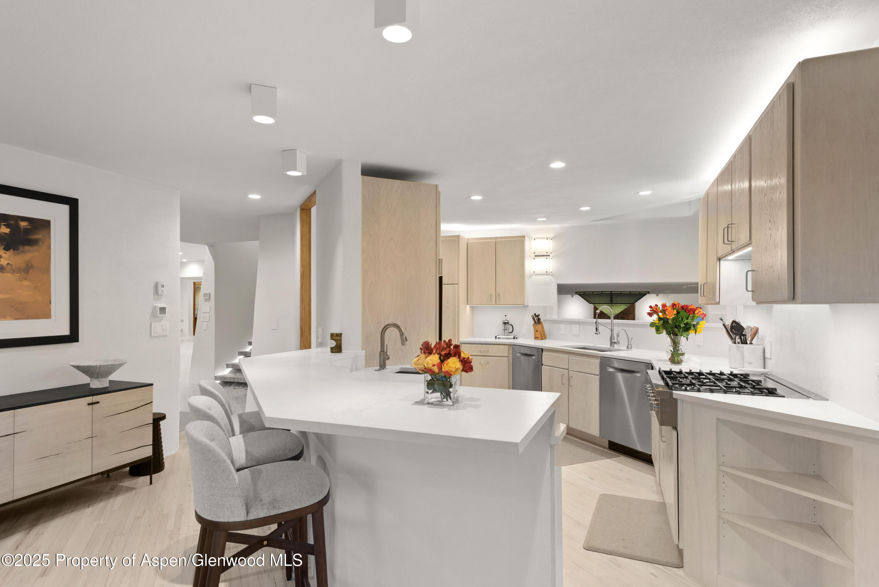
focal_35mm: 20
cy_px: 294
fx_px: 488
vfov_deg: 62.0
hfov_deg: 84.0
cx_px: 440
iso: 200
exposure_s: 1.3
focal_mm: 20
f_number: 7.1
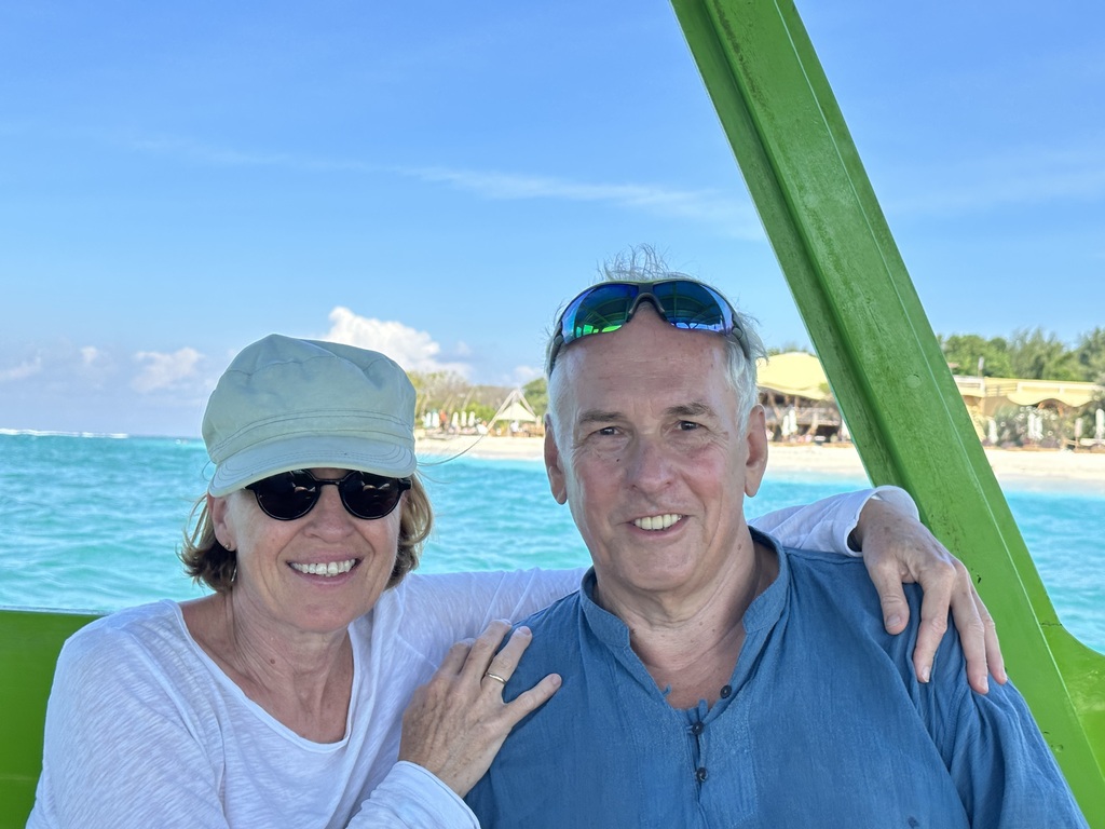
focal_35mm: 48
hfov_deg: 39.7
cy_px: 414
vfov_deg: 30.3
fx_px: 1532
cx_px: 552
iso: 64
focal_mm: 6.86
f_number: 1.78
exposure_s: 1/1565
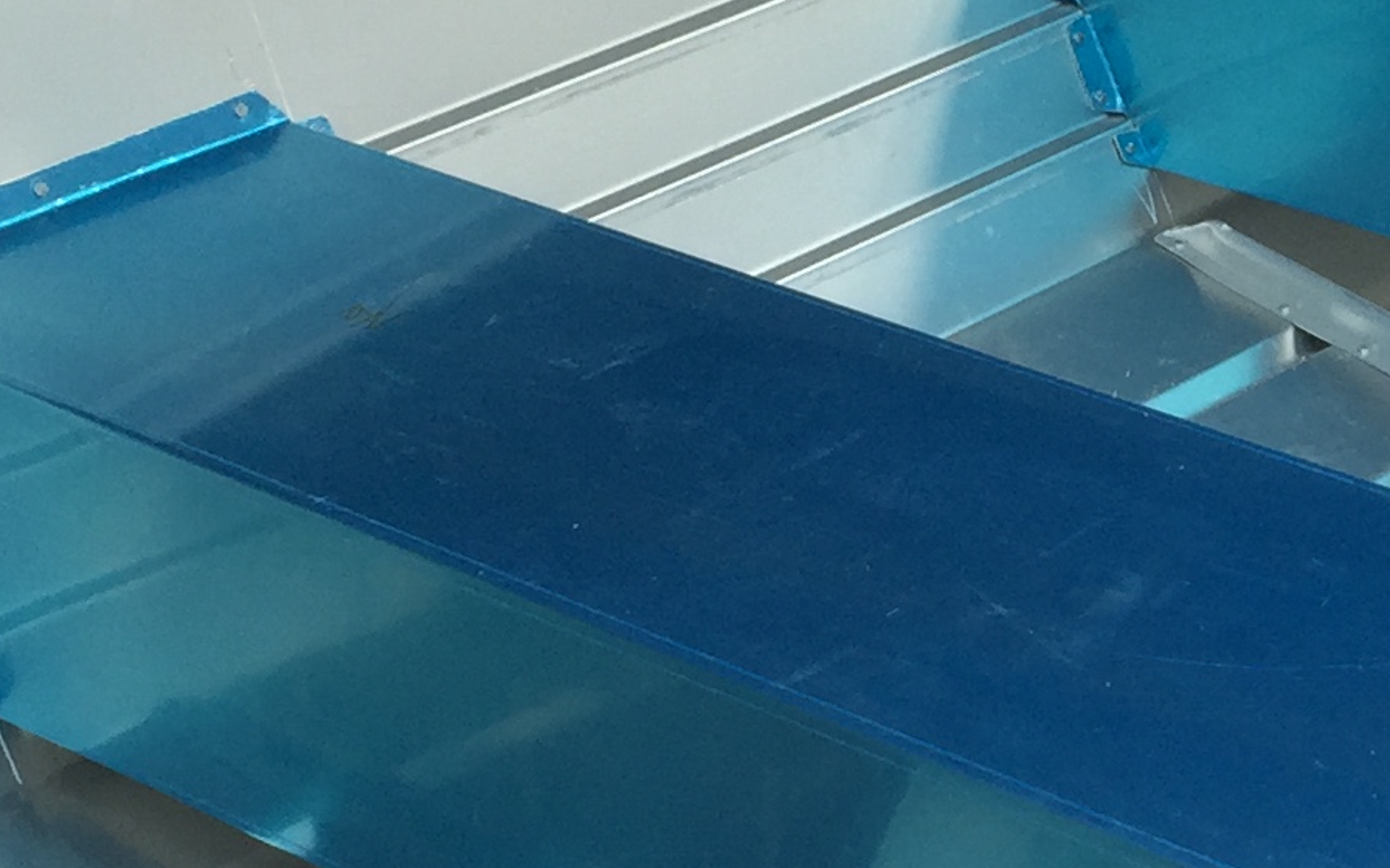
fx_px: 4243
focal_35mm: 112
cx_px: 1443
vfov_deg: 11.7
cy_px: 420
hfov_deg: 18.1
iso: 32
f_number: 2.2
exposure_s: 1/50
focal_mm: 4.15
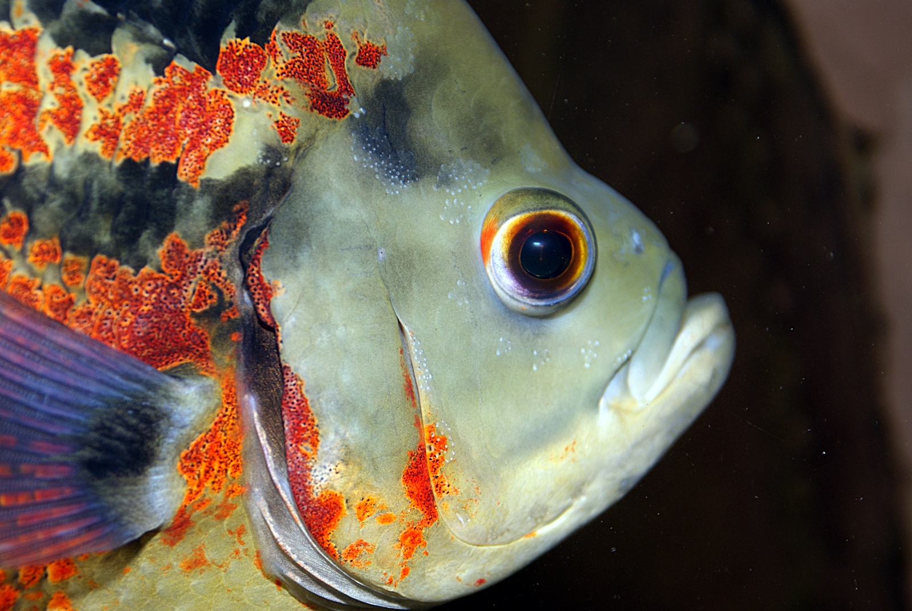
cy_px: 306
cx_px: 456
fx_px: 2663
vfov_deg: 13.1
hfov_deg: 19.4
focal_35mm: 105
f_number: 5.6
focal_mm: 70
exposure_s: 1/125
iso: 200
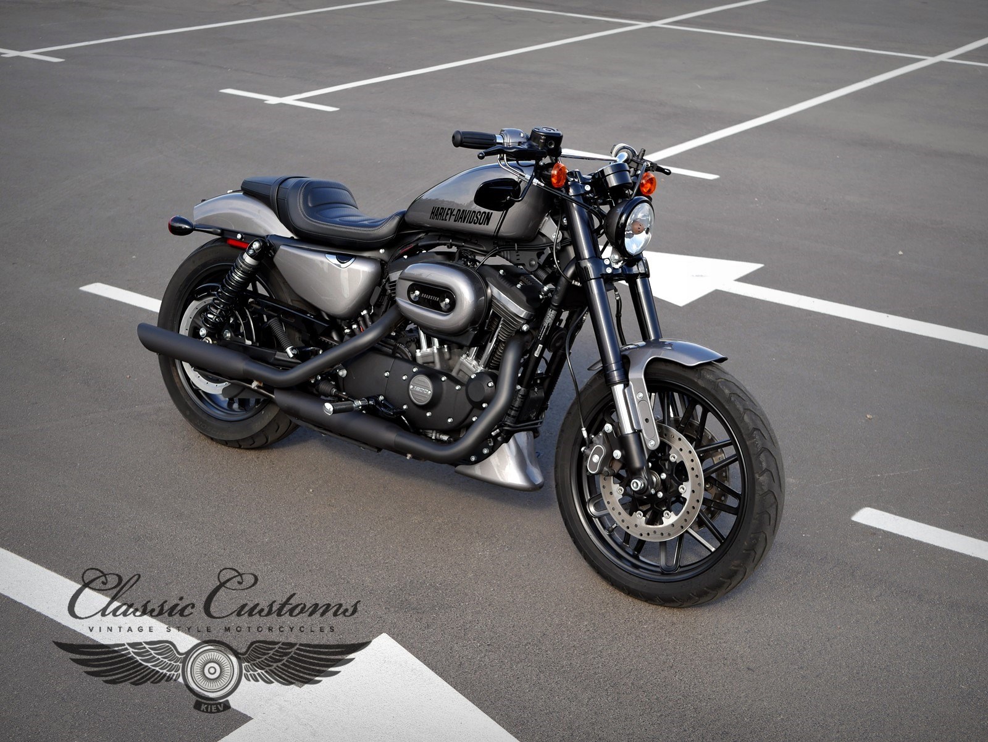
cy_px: 371
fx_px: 1428
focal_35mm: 50
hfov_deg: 38.2
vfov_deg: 29.1
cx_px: 494
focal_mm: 25
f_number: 3.5
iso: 200
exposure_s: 1/500
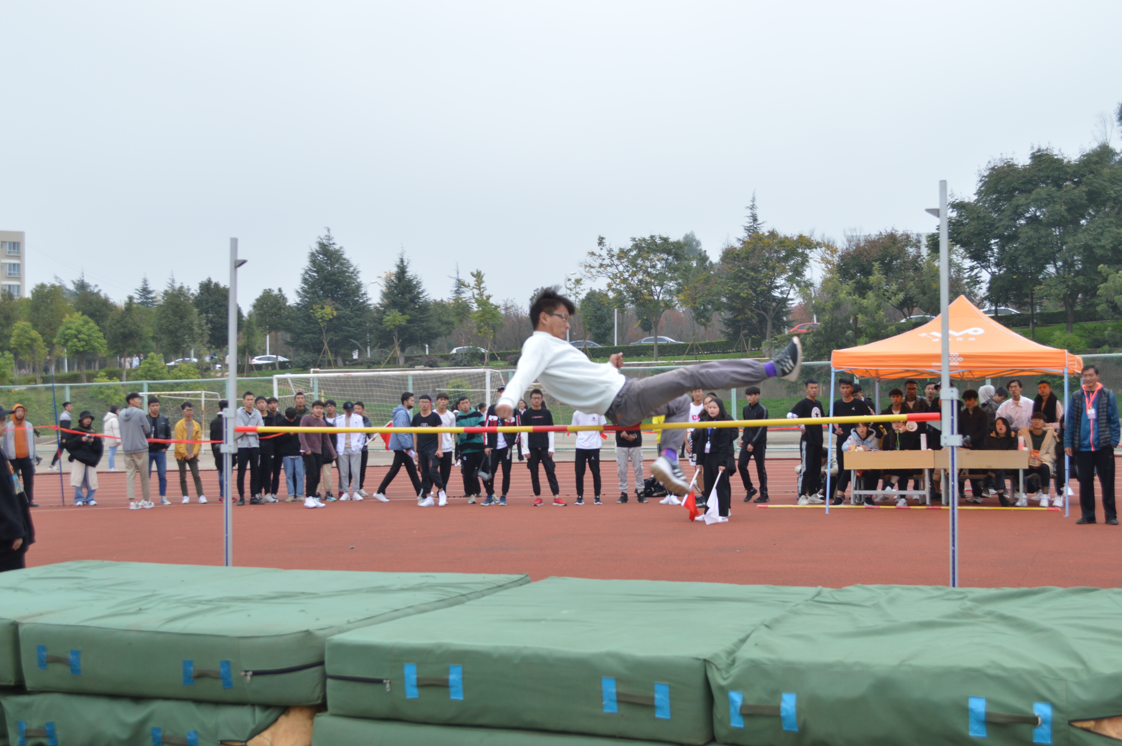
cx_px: 561
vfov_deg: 30.8
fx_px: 1355
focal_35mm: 44
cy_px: 373
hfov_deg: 45.0
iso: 140
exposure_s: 1/200
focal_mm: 29
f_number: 5.6
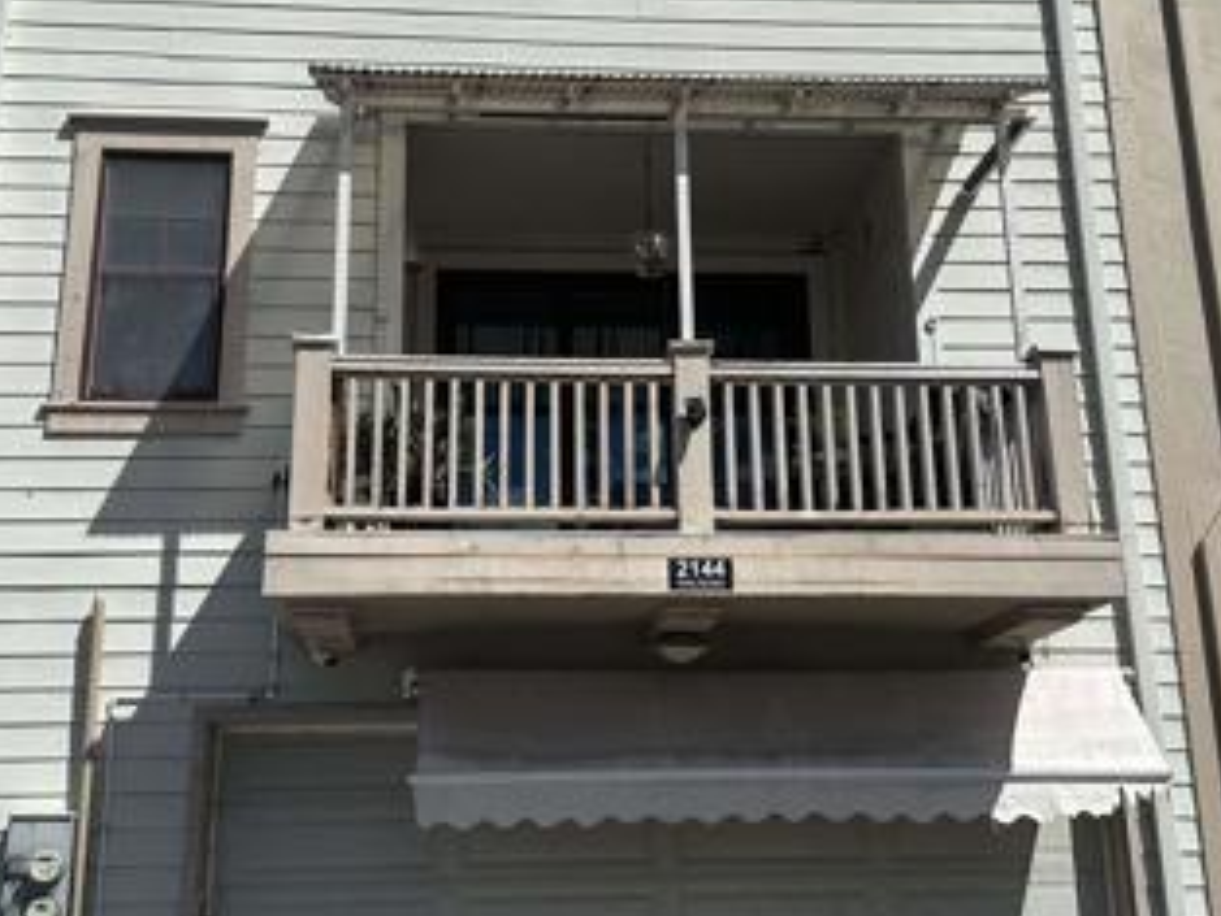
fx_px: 1729
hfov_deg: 38.9
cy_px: 261
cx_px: 605
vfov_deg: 29.4
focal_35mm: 49
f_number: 1.78
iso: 80
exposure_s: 1/9709
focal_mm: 6.86
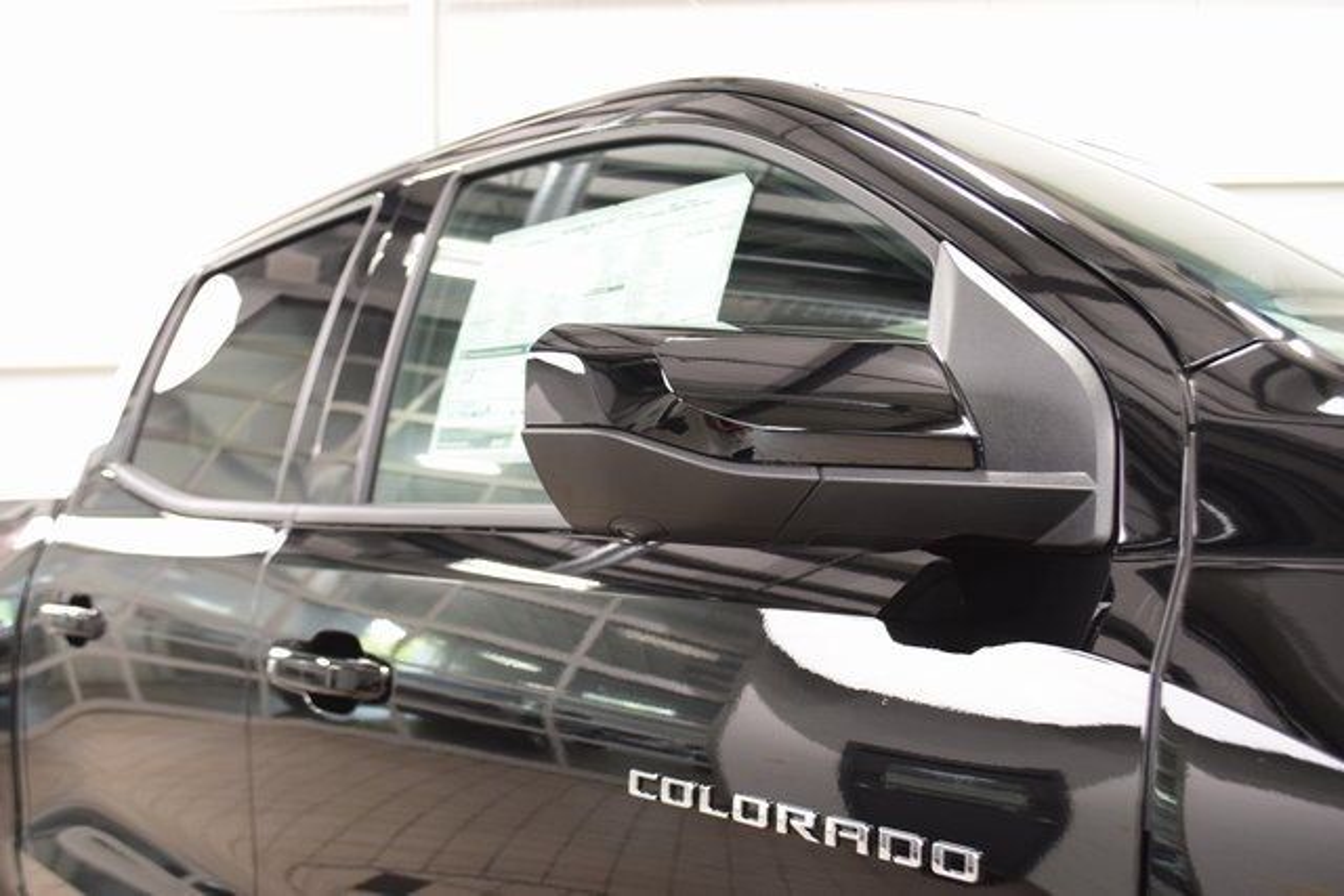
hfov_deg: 53.1
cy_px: 448
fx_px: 1344
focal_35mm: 36
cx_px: 672
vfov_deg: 36.9
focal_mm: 24
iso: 1600
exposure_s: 1/30
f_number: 5
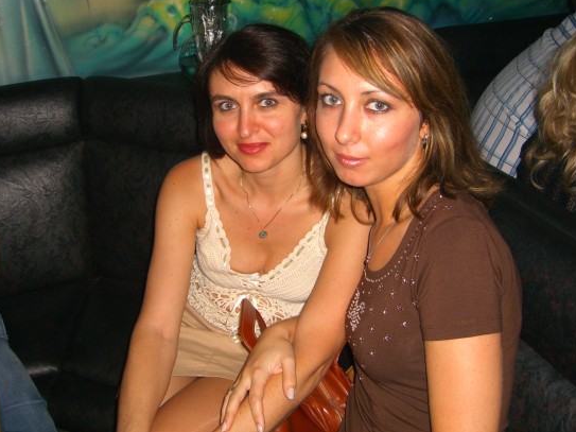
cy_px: 194
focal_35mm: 42
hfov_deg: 44.8
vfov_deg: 34.3
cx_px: 279
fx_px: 699
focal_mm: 7.9
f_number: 2.8
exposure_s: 1/60
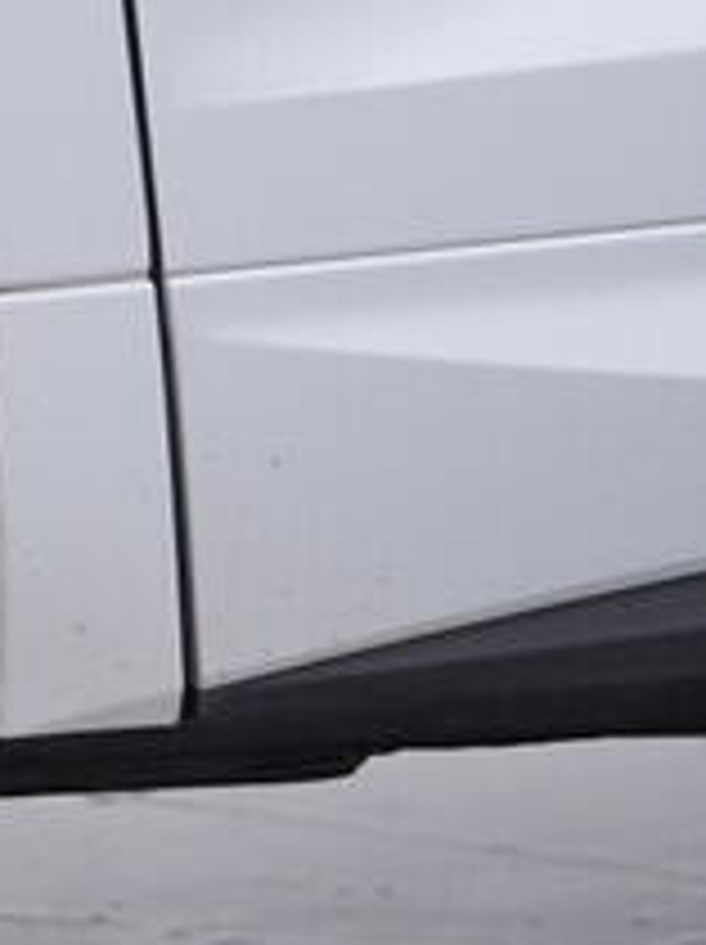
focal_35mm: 169
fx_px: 4605
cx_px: -1533
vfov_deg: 11.7
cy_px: 457
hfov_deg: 7.5
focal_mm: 24
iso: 125
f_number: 3.5
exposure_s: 1/60
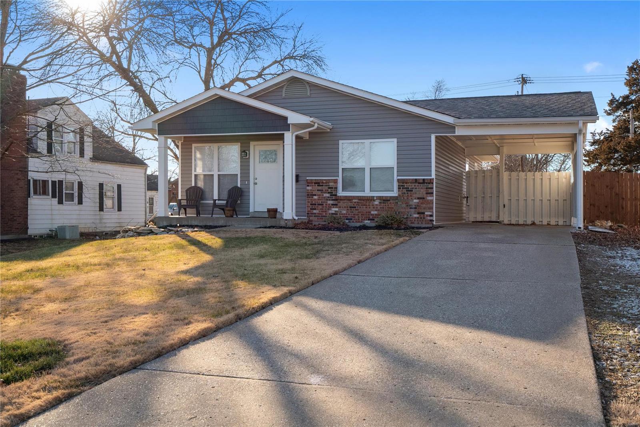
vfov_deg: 36.9
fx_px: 640
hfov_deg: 53.1
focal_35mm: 36
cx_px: 320
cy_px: 214
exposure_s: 1/320
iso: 400
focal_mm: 18
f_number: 7.1
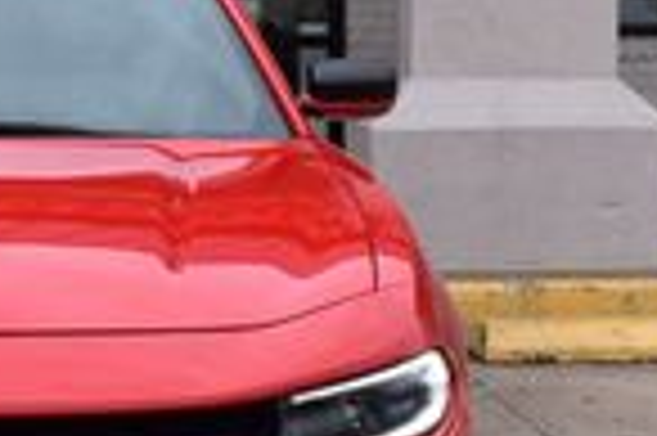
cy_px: 45
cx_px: 72
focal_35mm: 145
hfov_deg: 14.0
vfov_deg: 9.4
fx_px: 2643
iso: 400
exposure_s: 1/200
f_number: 10
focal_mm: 22
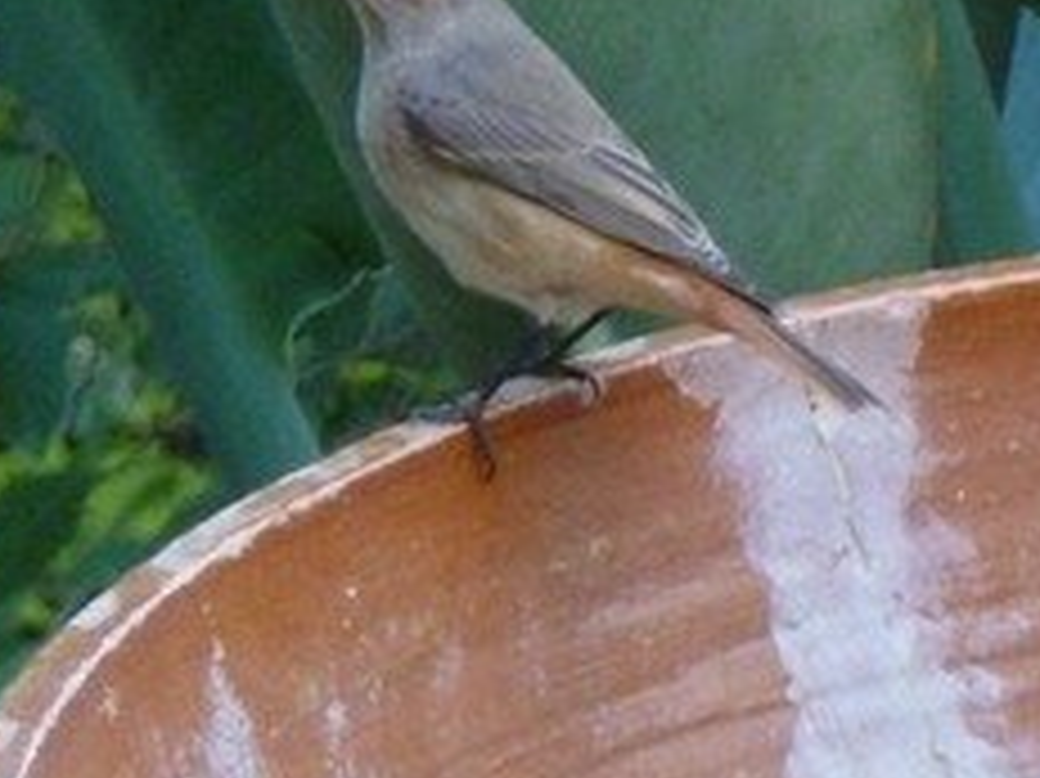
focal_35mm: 1558
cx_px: 1333
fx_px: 46784
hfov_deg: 1.3
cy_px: 926
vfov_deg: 1.0
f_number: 5.9
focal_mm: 68.8
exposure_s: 1/30
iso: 400
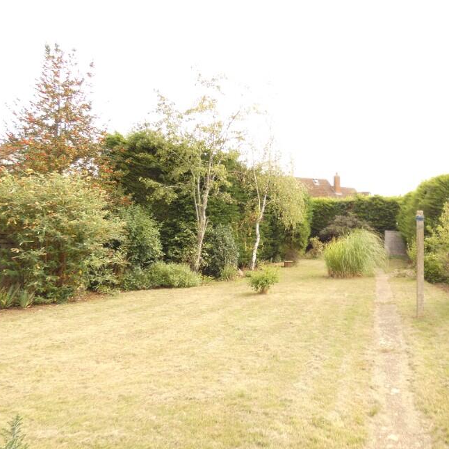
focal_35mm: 28
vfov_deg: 57.3
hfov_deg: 55.6
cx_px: 313
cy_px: 227
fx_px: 411
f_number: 2.8
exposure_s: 1/250
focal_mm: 3.6
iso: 80
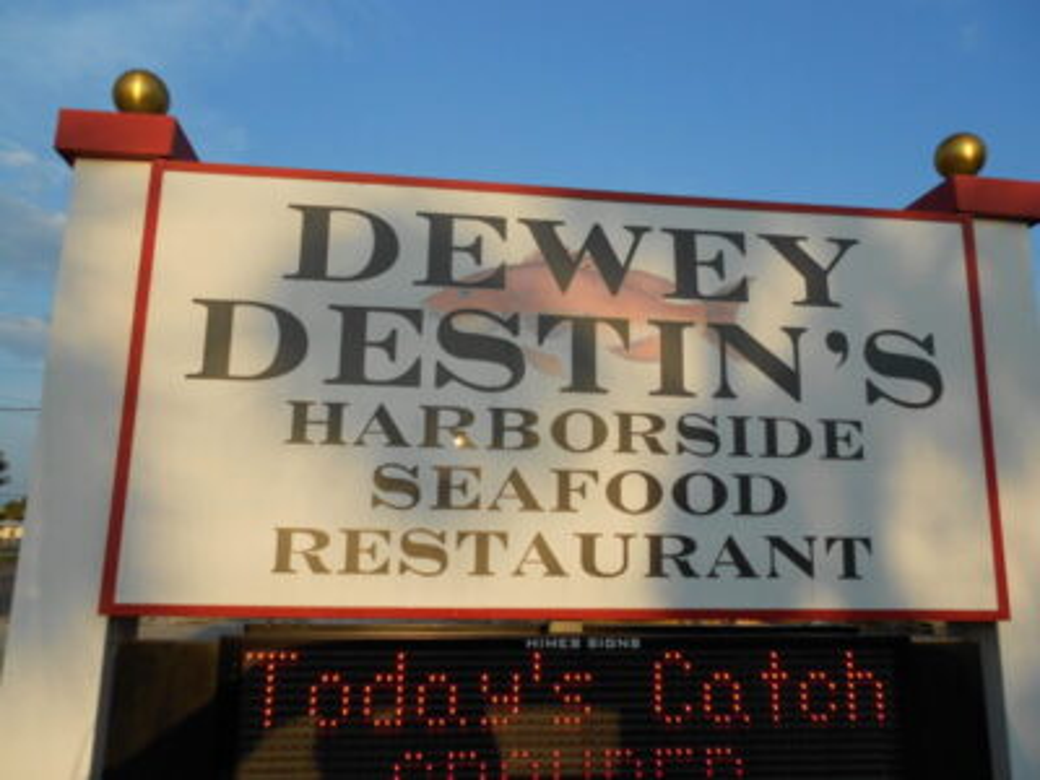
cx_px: 520
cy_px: 390
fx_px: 781
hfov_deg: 67.3
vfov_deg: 53.1
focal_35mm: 26
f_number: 3.2
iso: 80
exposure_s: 1/640
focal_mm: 4.6
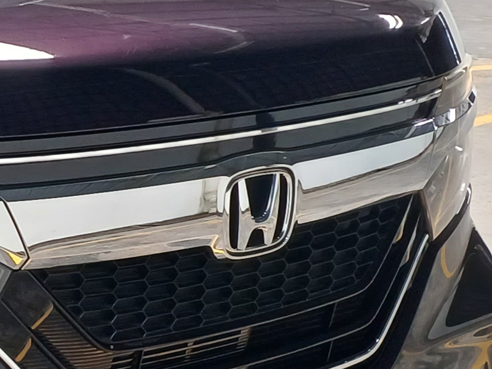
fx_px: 1578
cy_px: 212
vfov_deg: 13.3
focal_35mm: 111
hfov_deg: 16.6
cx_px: -176
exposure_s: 1/50
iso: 200
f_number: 1.8
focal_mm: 5.06
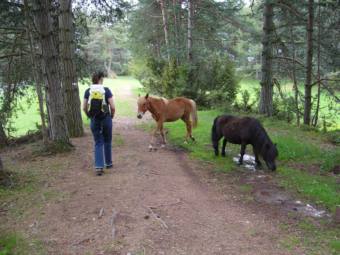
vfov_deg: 40.7
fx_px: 344
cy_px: 128
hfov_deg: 52.6
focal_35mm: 35
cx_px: 170
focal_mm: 5.8
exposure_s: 1/80
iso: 80
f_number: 2.8
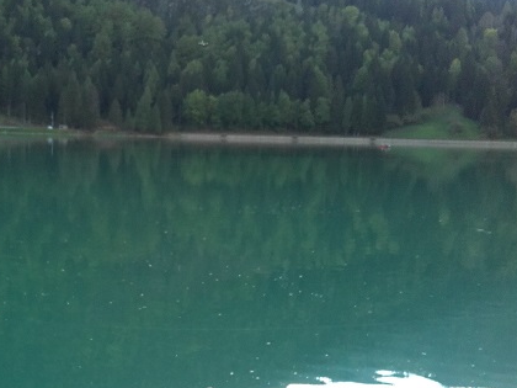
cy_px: 276
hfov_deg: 32.2
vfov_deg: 24.6
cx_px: 142
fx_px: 881
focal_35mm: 59
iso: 50
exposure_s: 1/174
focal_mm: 3.3
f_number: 2.2
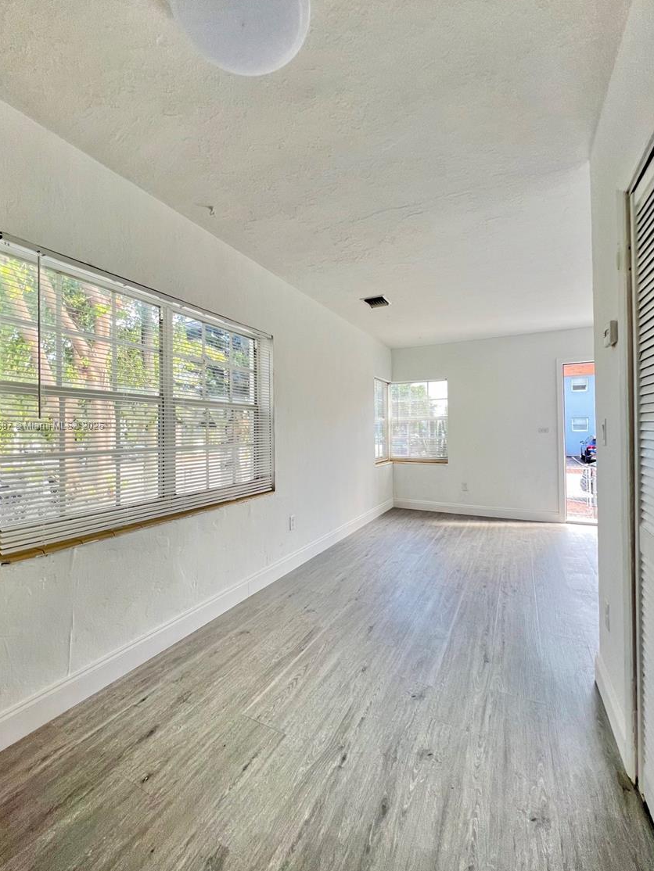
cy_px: 426
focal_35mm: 14
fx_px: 353
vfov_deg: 102.0
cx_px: 312
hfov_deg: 85.6
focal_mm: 1.57
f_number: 1.8
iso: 100
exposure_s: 1/120
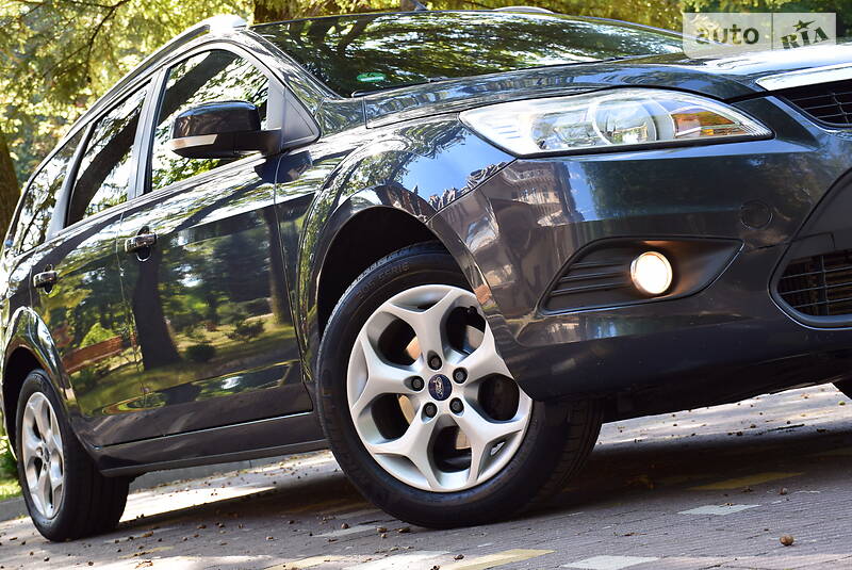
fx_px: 1599
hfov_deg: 29.8
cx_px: 426
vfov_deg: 20.2
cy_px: 285
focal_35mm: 68
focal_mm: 45
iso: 400
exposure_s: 1/80
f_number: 8
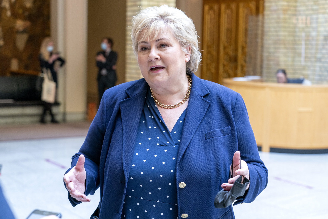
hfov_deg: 31.0
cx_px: 164
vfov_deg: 20.9
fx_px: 592
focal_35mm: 65
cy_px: 110
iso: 1600
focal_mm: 65
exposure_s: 1/125
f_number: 4
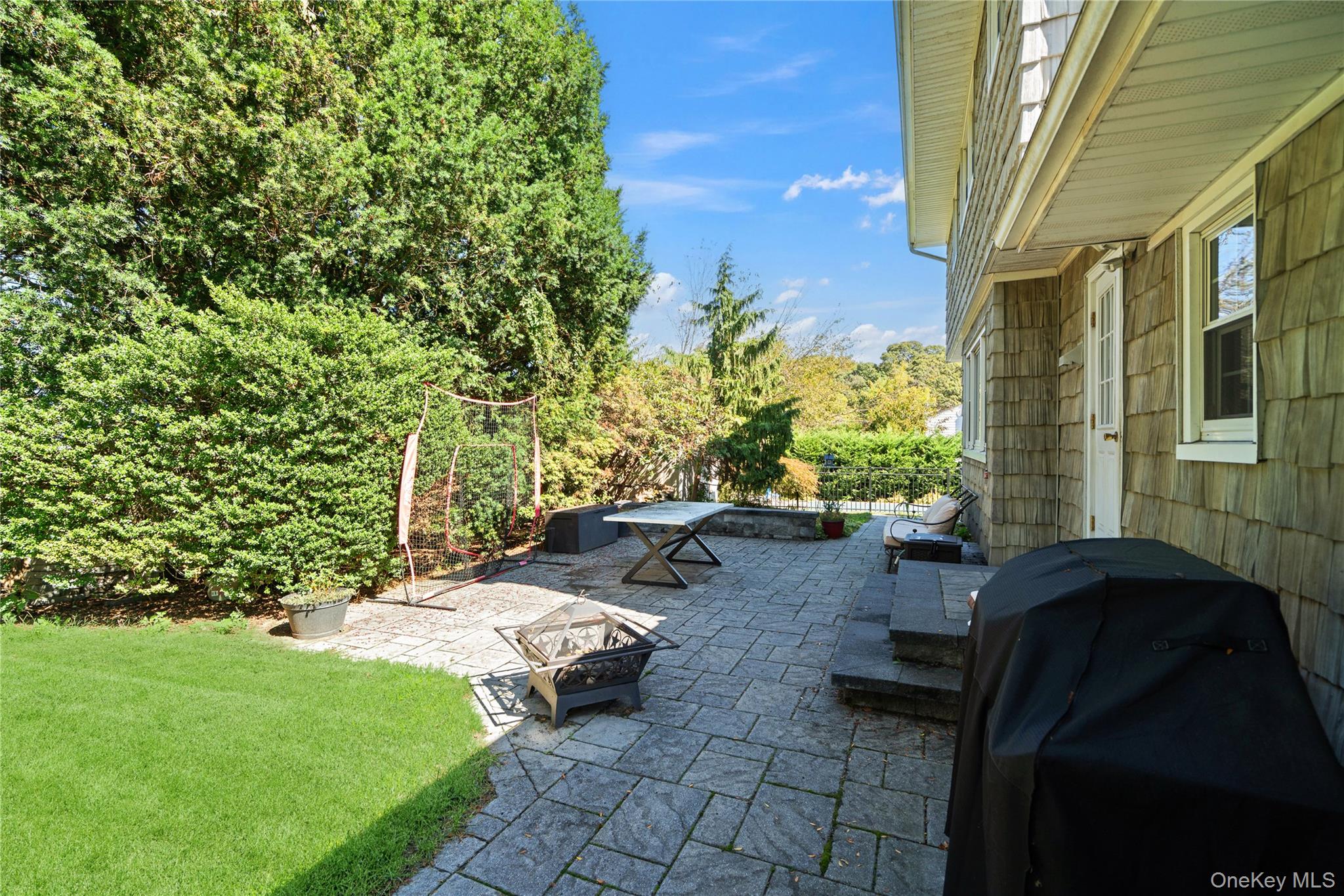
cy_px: 448
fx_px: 597
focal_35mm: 16
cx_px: 672
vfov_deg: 73.7
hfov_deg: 96.7
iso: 250
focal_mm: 16
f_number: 5.6
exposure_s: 1/200
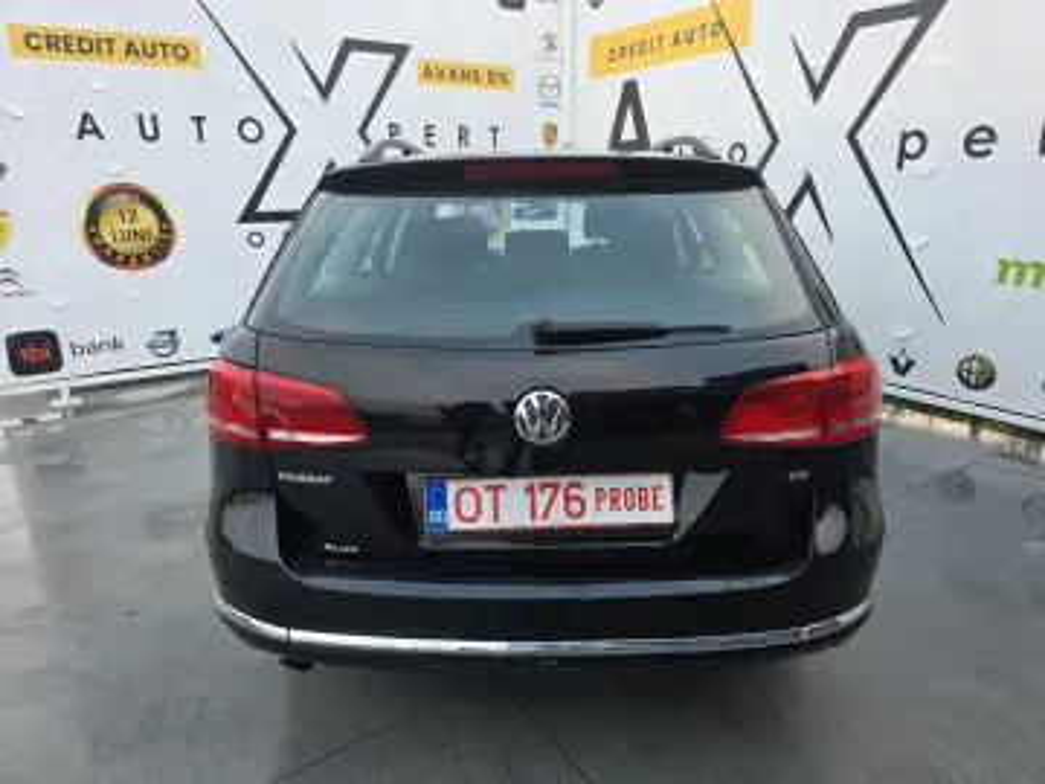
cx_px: 522
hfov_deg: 73.9
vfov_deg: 58.9
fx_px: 694
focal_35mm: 23
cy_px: 392
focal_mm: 6.3
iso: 100
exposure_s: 1/180
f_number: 1.7
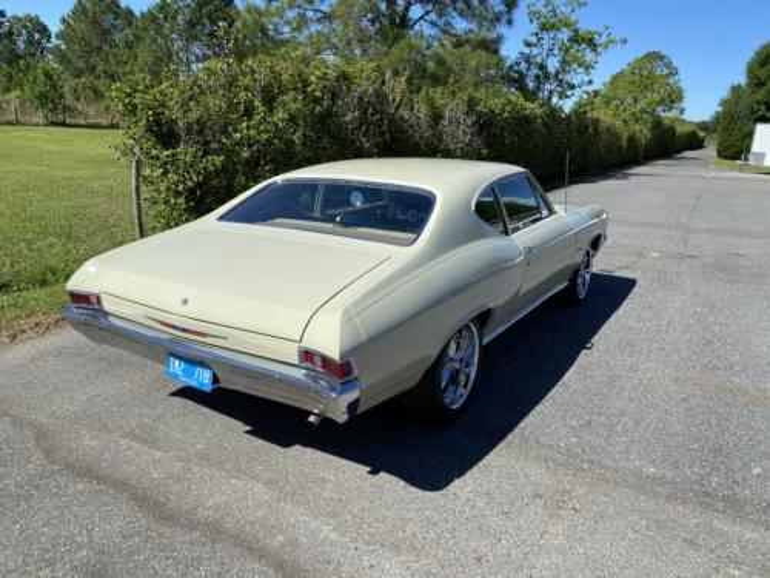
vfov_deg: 53.1
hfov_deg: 67.3
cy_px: 289
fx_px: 578
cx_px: 385
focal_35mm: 26
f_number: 1.8
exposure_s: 1/2967
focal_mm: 4.25
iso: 32
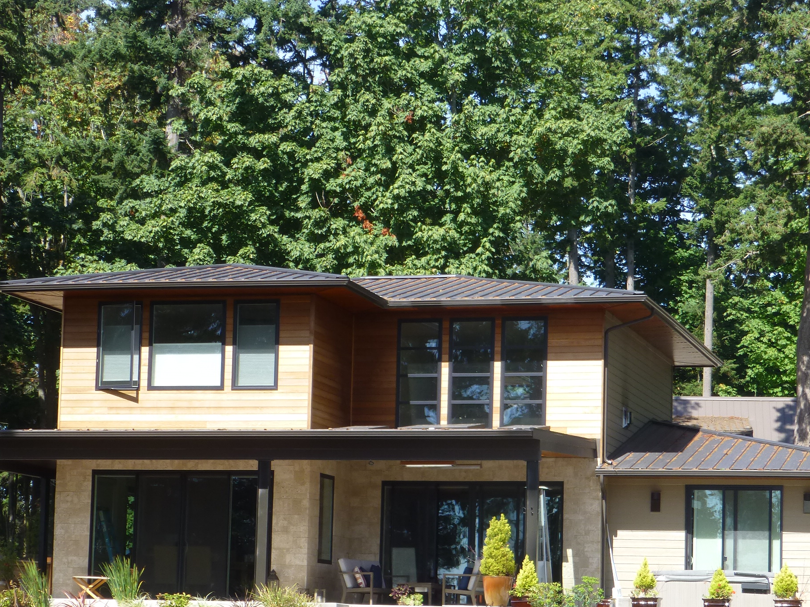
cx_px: 455
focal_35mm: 98
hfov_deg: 20.0
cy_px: 416
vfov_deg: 15.1
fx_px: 2293
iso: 100
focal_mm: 12.5
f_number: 5
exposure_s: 1/250
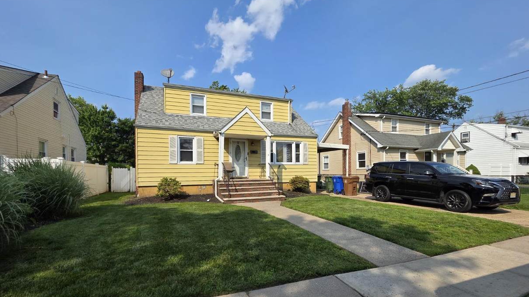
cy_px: 176
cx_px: 252
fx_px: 210
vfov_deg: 69.9
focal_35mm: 15
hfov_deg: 102.9
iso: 40
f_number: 1.9
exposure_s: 1/2060
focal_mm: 2.2
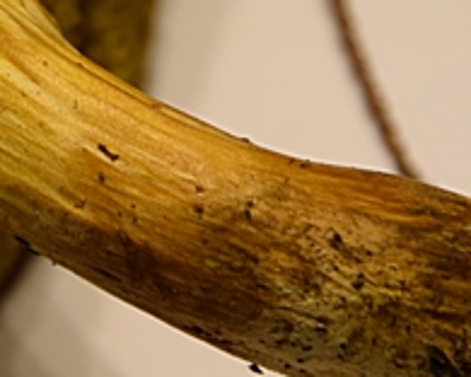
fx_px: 7402
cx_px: 72
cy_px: 11
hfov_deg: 3.6
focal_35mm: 531
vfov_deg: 2.9
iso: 100
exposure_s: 1/25
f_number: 5.6
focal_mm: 92
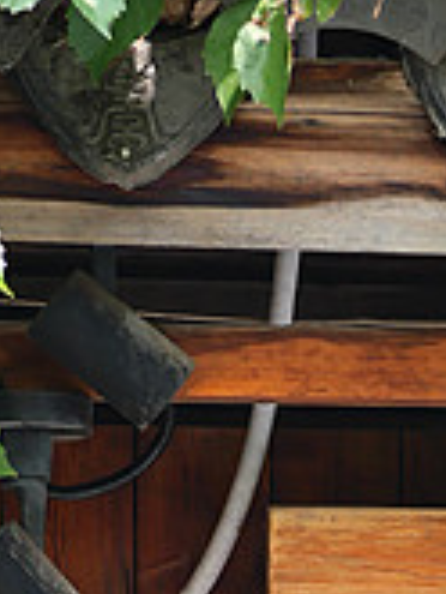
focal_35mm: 542
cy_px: 1433
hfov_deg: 2.7
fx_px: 9299
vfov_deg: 3.6
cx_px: 669
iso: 100
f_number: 1.6
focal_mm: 56
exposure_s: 1/800
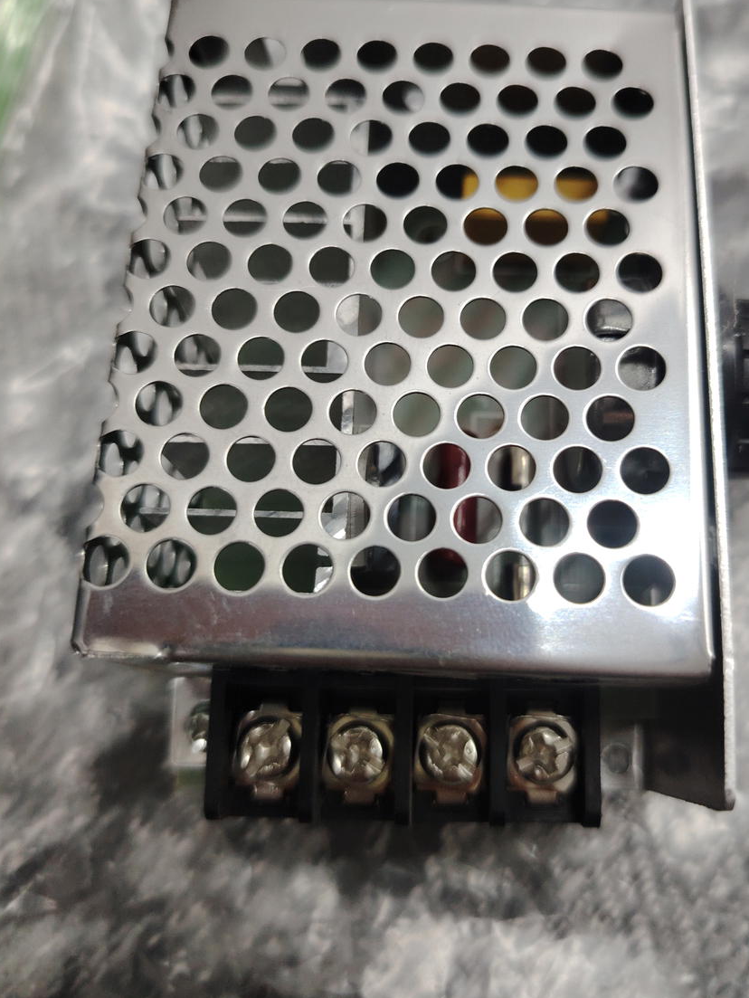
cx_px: 441
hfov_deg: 48.0
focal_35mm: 29
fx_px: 836
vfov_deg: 61.5
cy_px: 455
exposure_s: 1/33.3
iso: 401
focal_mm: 5.25
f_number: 1.75
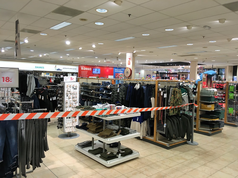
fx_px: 199
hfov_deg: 61.7
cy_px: 89
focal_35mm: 29
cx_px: 119
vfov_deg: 48.2
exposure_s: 1/33
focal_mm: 4.15
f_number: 2.2
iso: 64
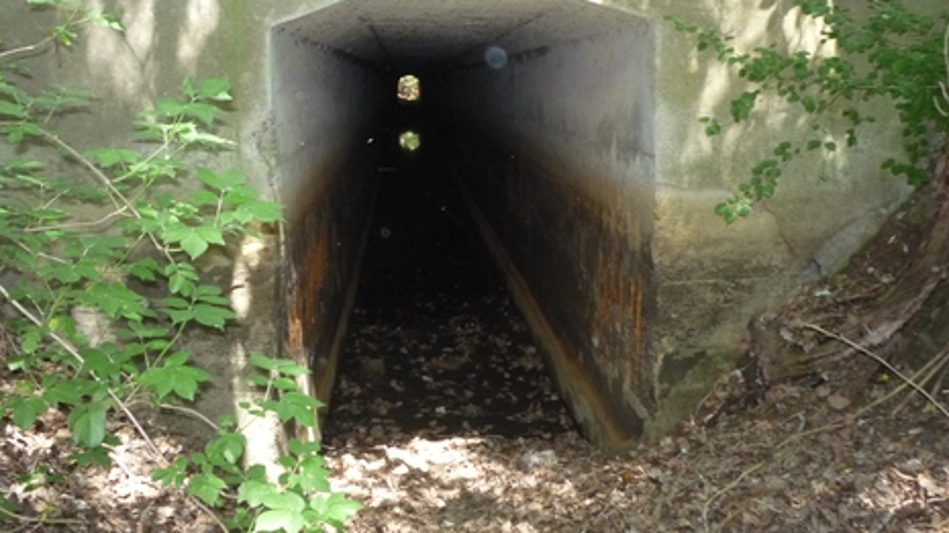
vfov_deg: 32.6
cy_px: 186
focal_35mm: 36
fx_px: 905
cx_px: 465
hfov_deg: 55.3
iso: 320
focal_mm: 5.2
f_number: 3.3
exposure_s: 1/30
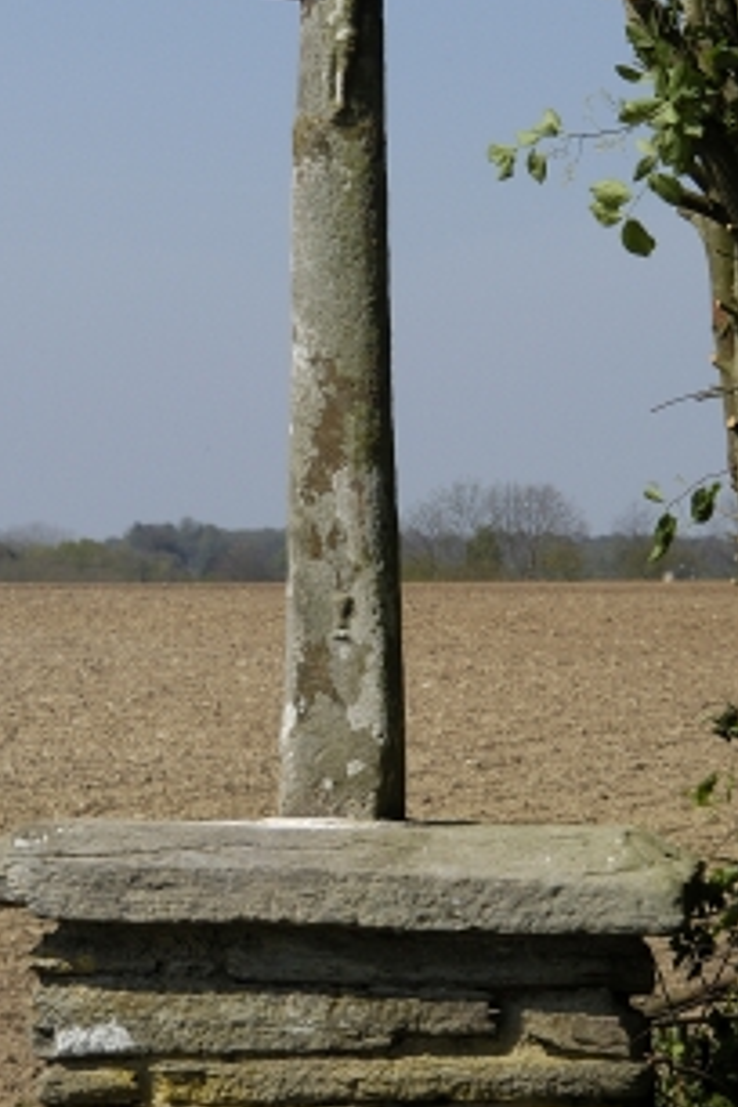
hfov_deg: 7.3
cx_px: 300
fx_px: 5775
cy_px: 557
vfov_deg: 10.9
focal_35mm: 188
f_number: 13
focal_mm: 75
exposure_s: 1/250
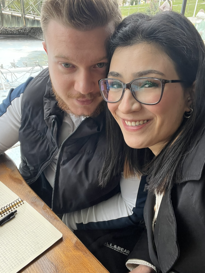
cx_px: 102
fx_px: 237
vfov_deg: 60.0
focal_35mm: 30
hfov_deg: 46.8
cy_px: 136
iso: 125
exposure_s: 1/60
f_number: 2.2
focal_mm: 2.71
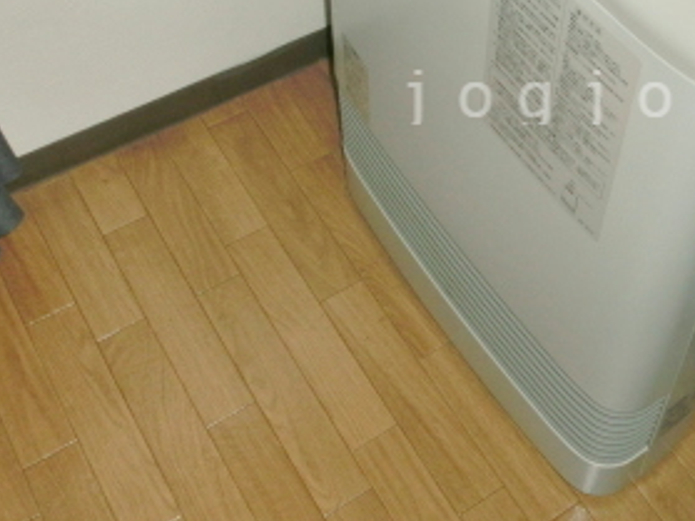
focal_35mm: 55
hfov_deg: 33.7
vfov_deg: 26.0
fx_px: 1104
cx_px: 573
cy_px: 95
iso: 80
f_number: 3
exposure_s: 1/250
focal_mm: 4.24
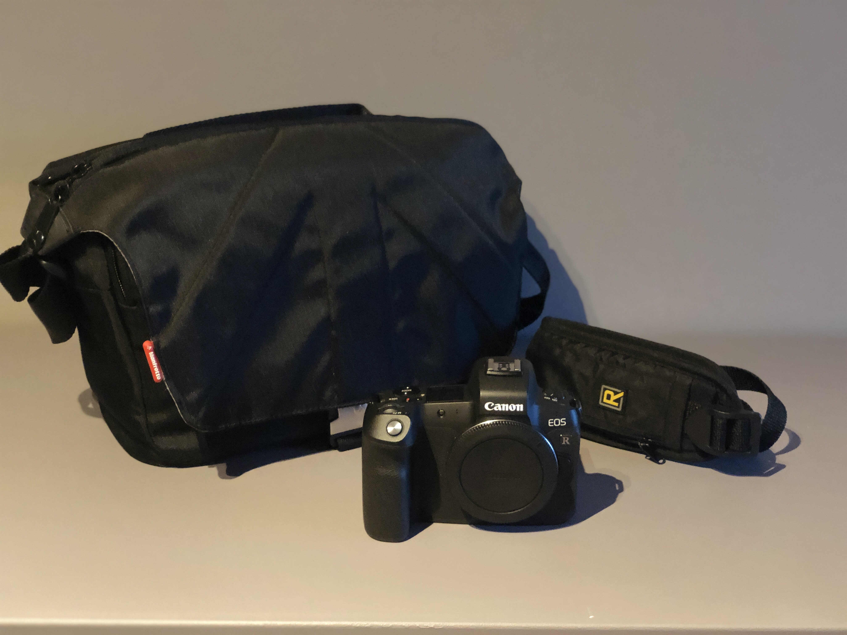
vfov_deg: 28.0
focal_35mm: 52
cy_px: 318
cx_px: 424
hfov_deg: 36.8
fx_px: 1272
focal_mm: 6
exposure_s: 1/8
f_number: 2.4
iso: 160
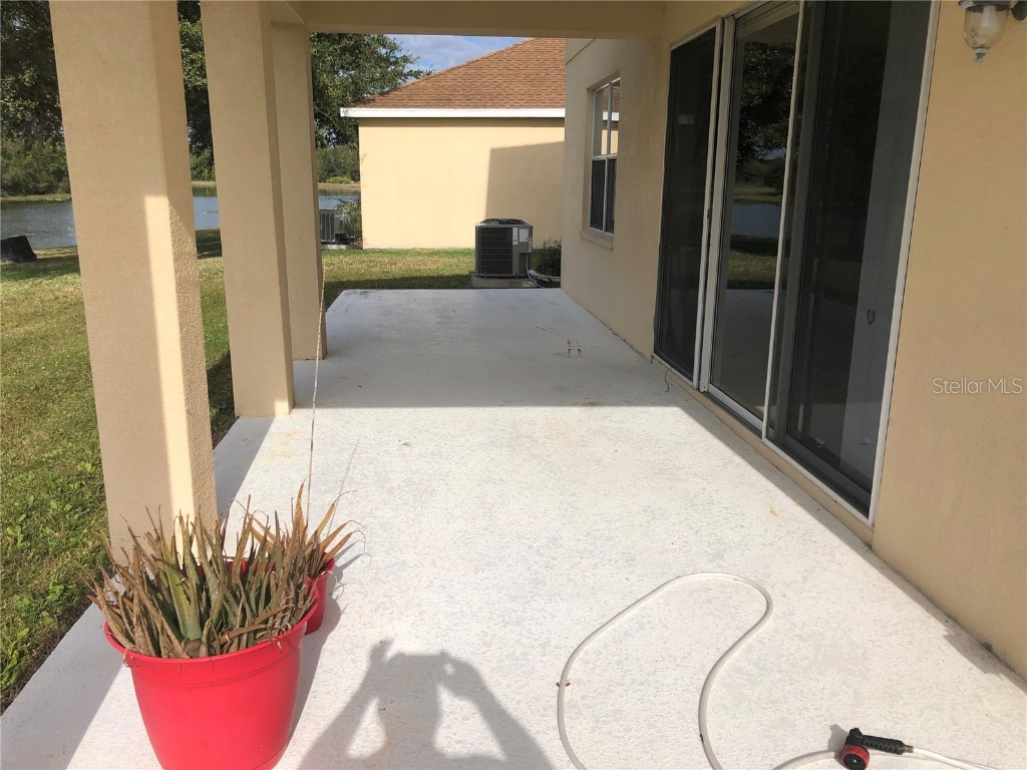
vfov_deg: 49.7
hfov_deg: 63.4
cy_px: 385
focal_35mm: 28
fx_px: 831
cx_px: 514
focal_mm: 3.99
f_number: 1.8
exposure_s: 1/3690
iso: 20
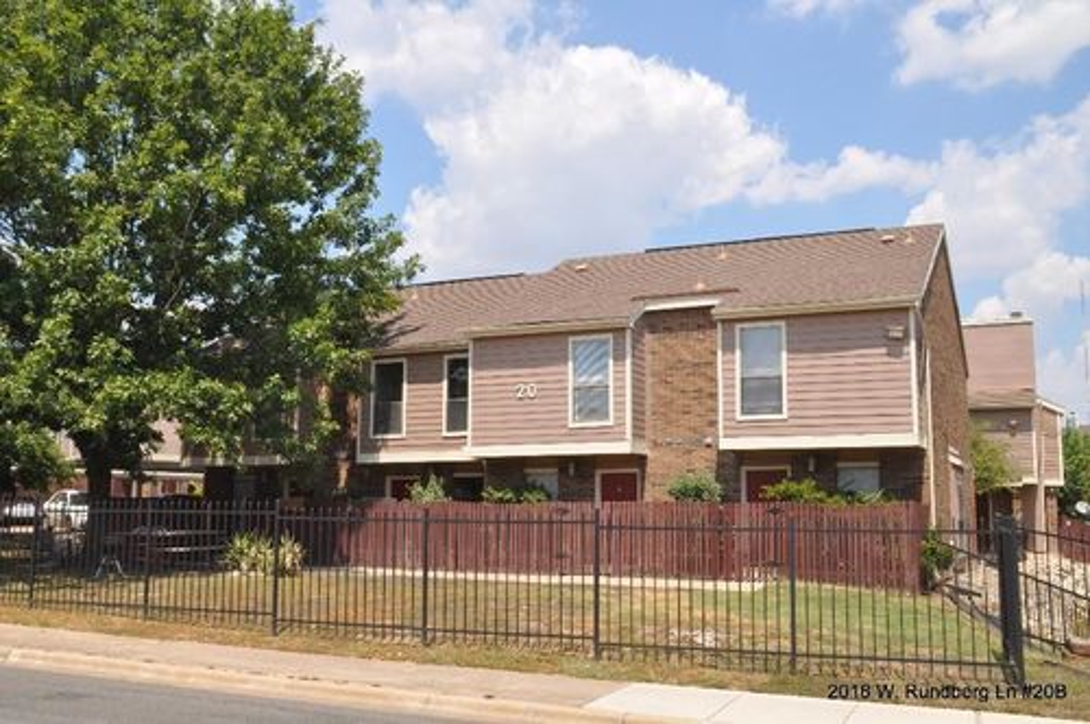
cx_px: 545
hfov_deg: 51.3
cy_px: 362
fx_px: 1134
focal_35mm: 38
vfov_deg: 35.4
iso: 200
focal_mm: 25
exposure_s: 1/200
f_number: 14
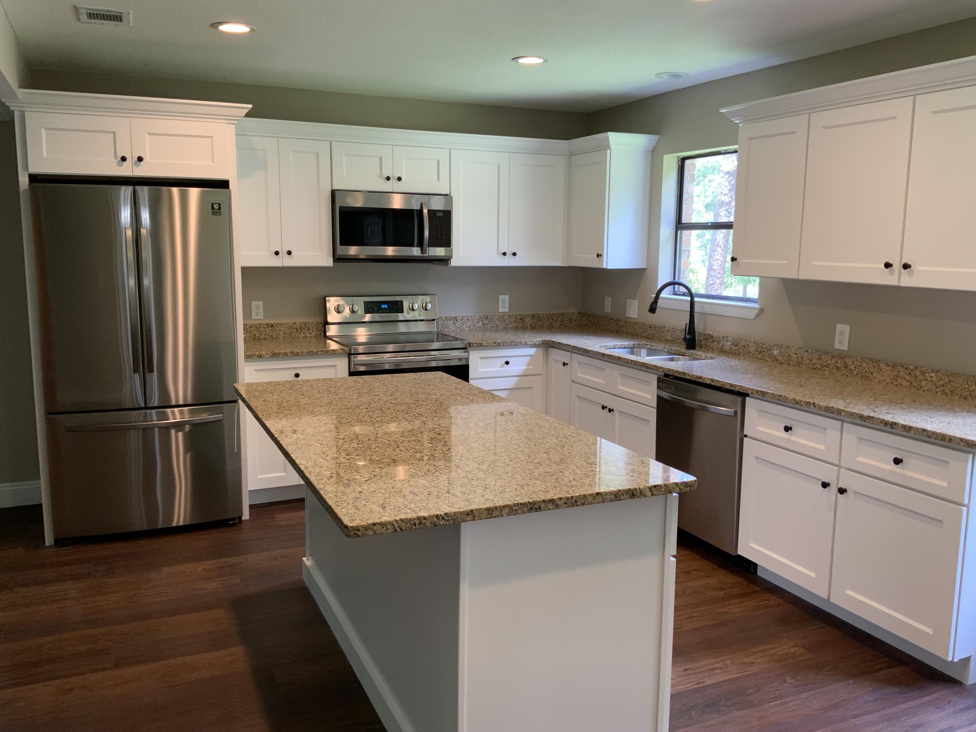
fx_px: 818
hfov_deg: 61.7
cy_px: 366
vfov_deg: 48.2
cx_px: 488
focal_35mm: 29
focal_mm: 3
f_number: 1.8
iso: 64
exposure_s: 1/60
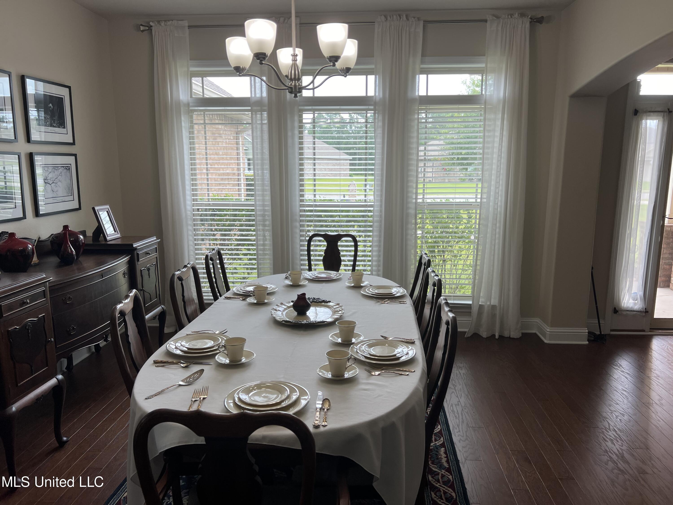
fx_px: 505
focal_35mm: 26
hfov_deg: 67.3
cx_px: 336
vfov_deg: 53.1
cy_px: 252
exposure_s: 1/164
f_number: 1.5
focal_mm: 5.7
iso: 40
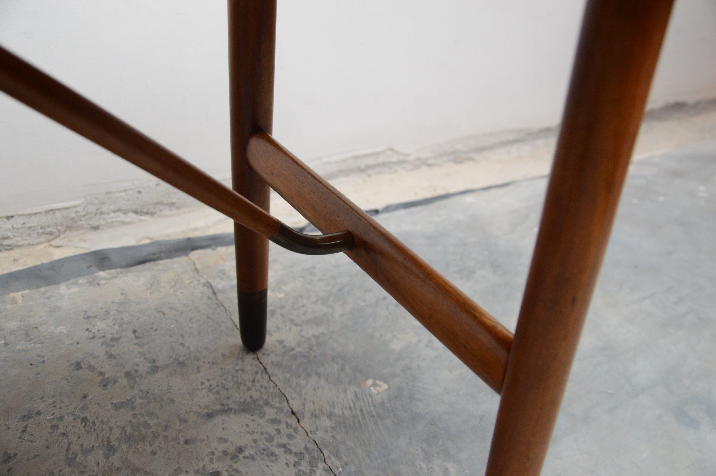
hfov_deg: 49.6
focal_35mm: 39
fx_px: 775
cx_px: 358
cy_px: 238
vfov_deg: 34.2
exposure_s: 1/80
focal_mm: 26
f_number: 4.5
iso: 400
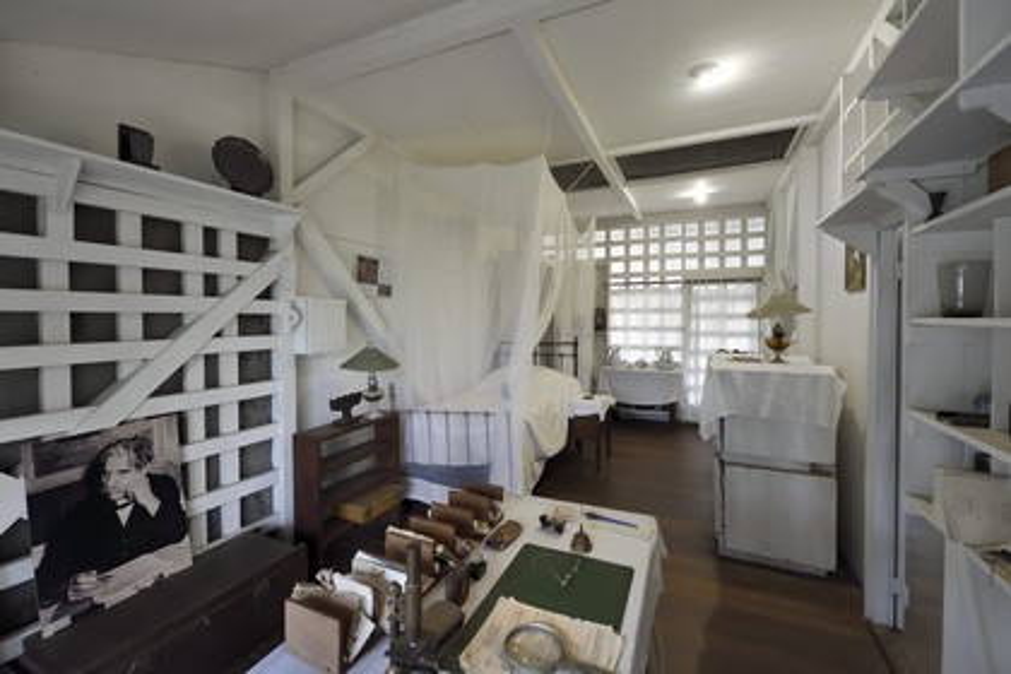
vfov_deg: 81.2
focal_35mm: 14
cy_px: 337
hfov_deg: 104.3
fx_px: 393
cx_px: 506
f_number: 5.6
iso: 3200
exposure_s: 1/50
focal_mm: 14
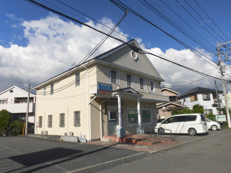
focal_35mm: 24
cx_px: 116
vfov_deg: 56.8
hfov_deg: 71.6
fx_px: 160
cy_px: 86
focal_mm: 4.3
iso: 100
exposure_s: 1/400
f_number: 7.8
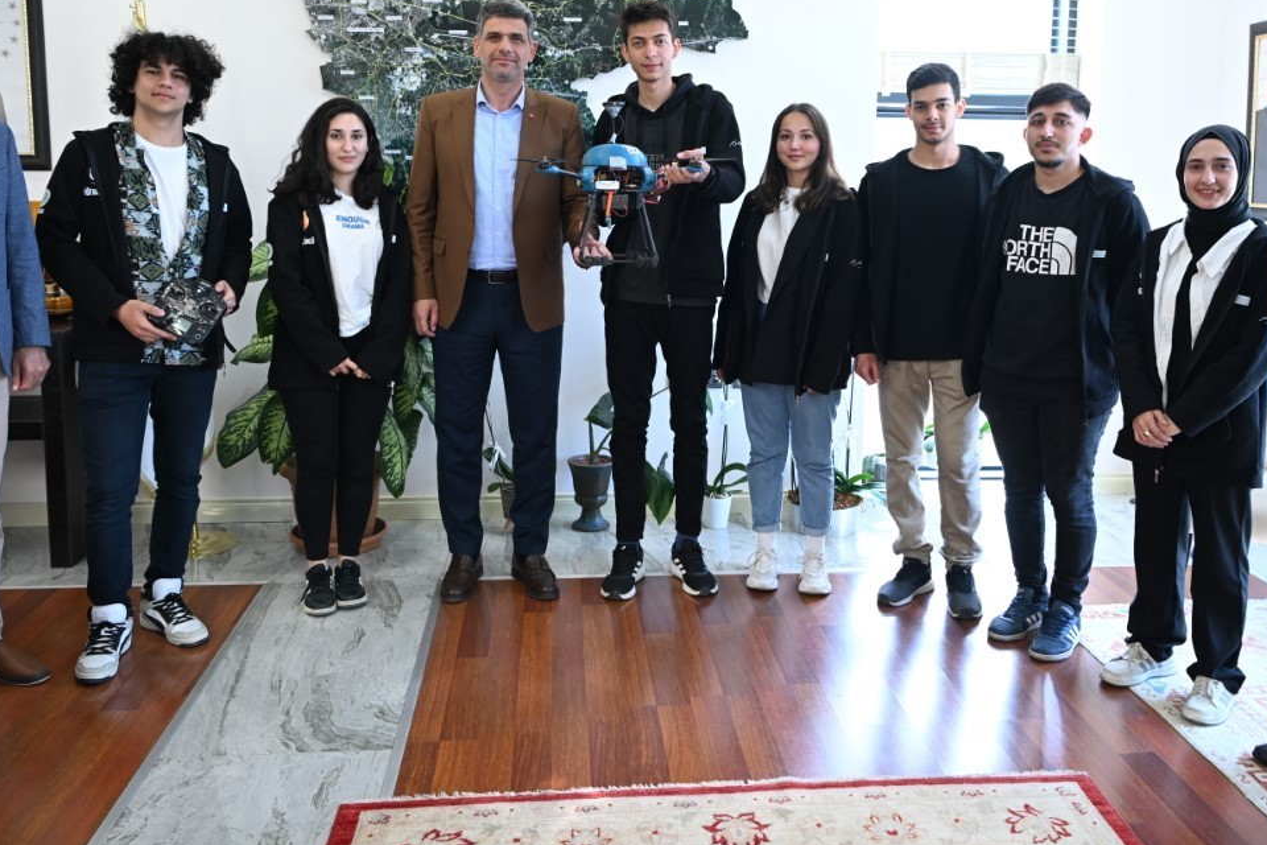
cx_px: 668
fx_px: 1126
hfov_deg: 58.7
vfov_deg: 40.7
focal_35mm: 32
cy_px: 292
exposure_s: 1/100
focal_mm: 24
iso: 800
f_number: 2.8
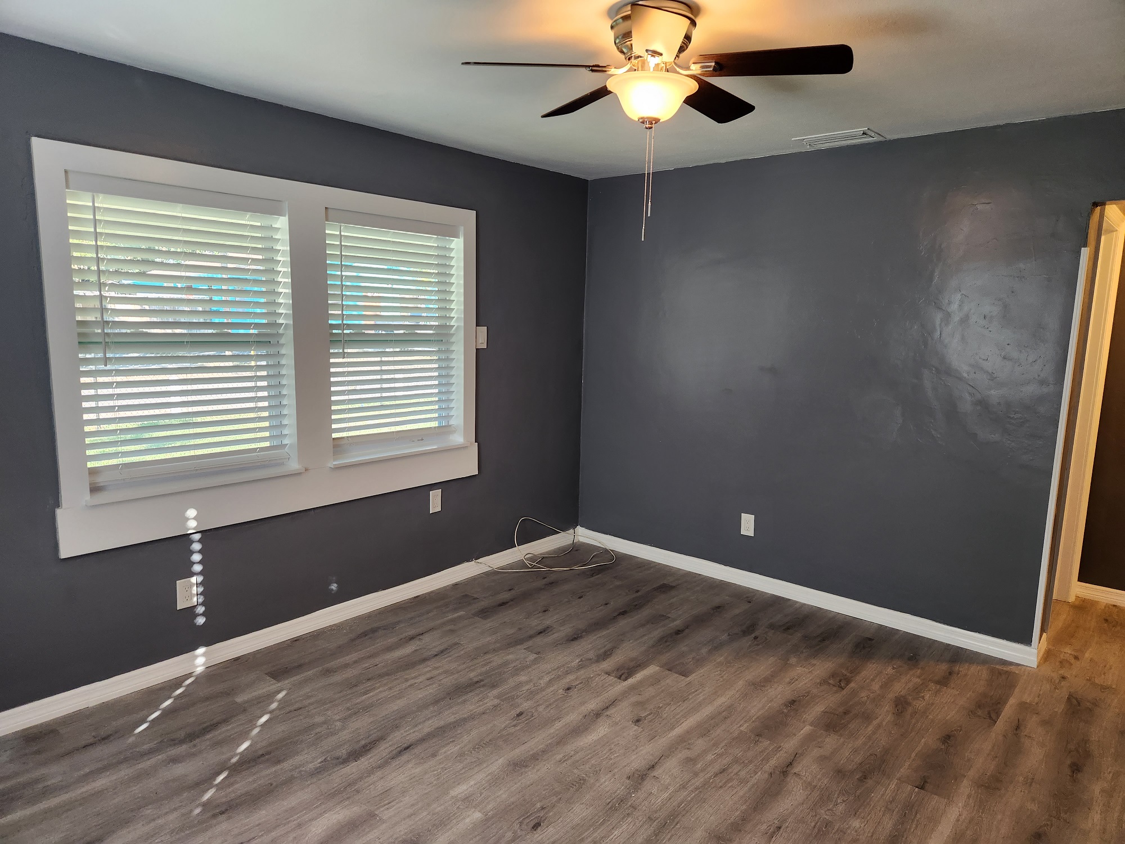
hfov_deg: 73.9
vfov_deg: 58.9
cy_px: 422
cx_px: 562
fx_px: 747
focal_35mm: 23
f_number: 1.8
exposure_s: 1/120
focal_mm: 5.4
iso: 160
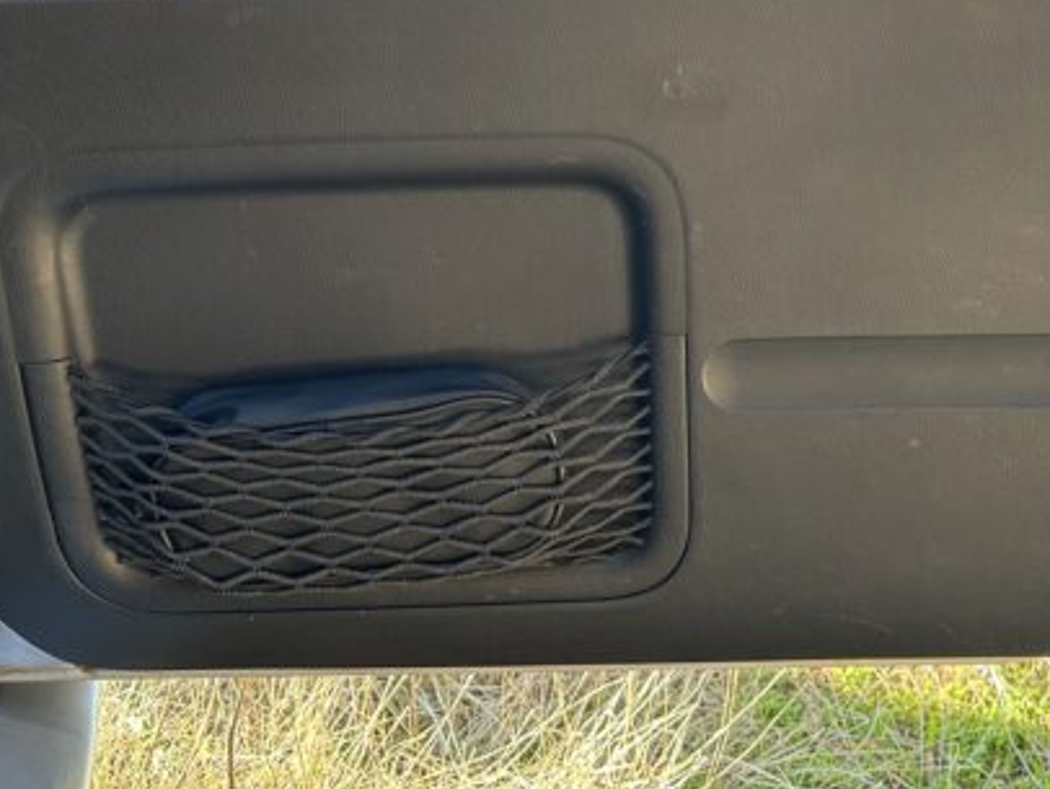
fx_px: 1426
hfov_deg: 39.0
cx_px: 828
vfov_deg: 30.2
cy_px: 154
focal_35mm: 47
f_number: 1.78
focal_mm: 6.86
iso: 100
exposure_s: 1/127
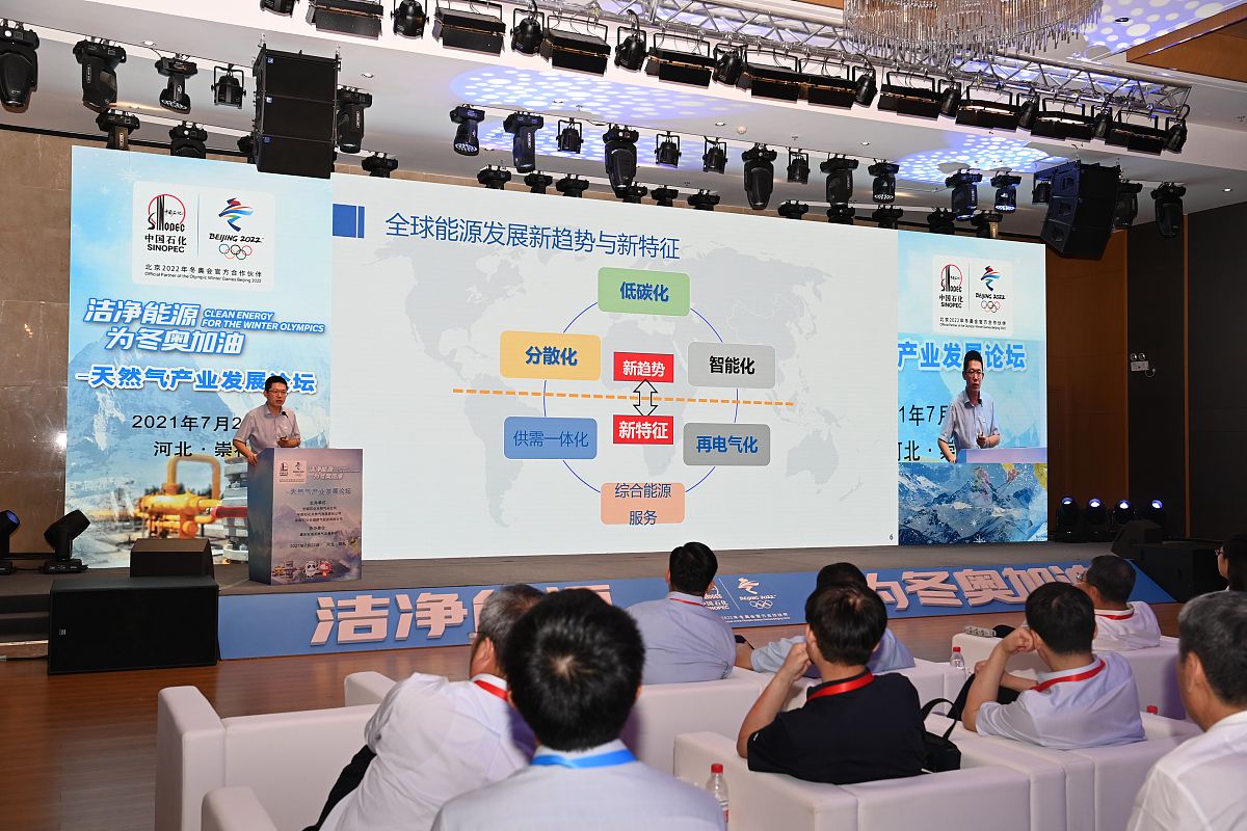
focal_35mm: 36
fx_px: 1247
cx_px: 624
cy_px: 416
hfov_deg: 53.1
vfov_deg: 36.9
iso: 800
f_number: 7.1
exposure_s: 1/125
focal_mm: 36
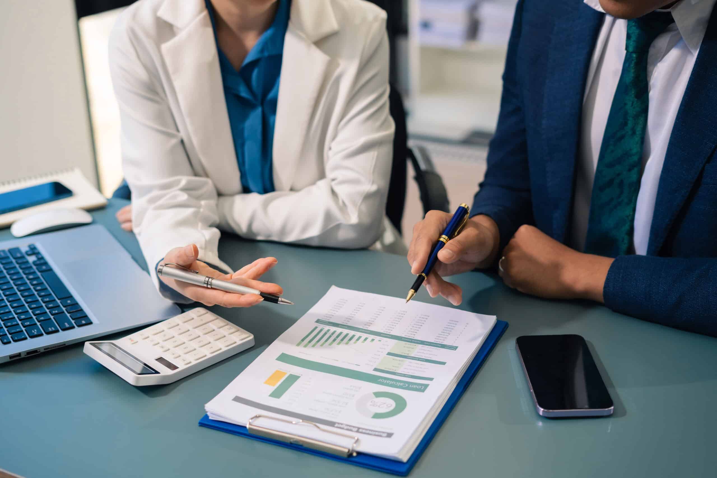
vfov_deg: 27.0
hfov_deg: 39.6
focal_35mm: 50
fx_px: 996
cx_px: 358
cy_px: 239
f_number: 2.8
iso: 400
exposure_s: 1/200
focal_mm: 50
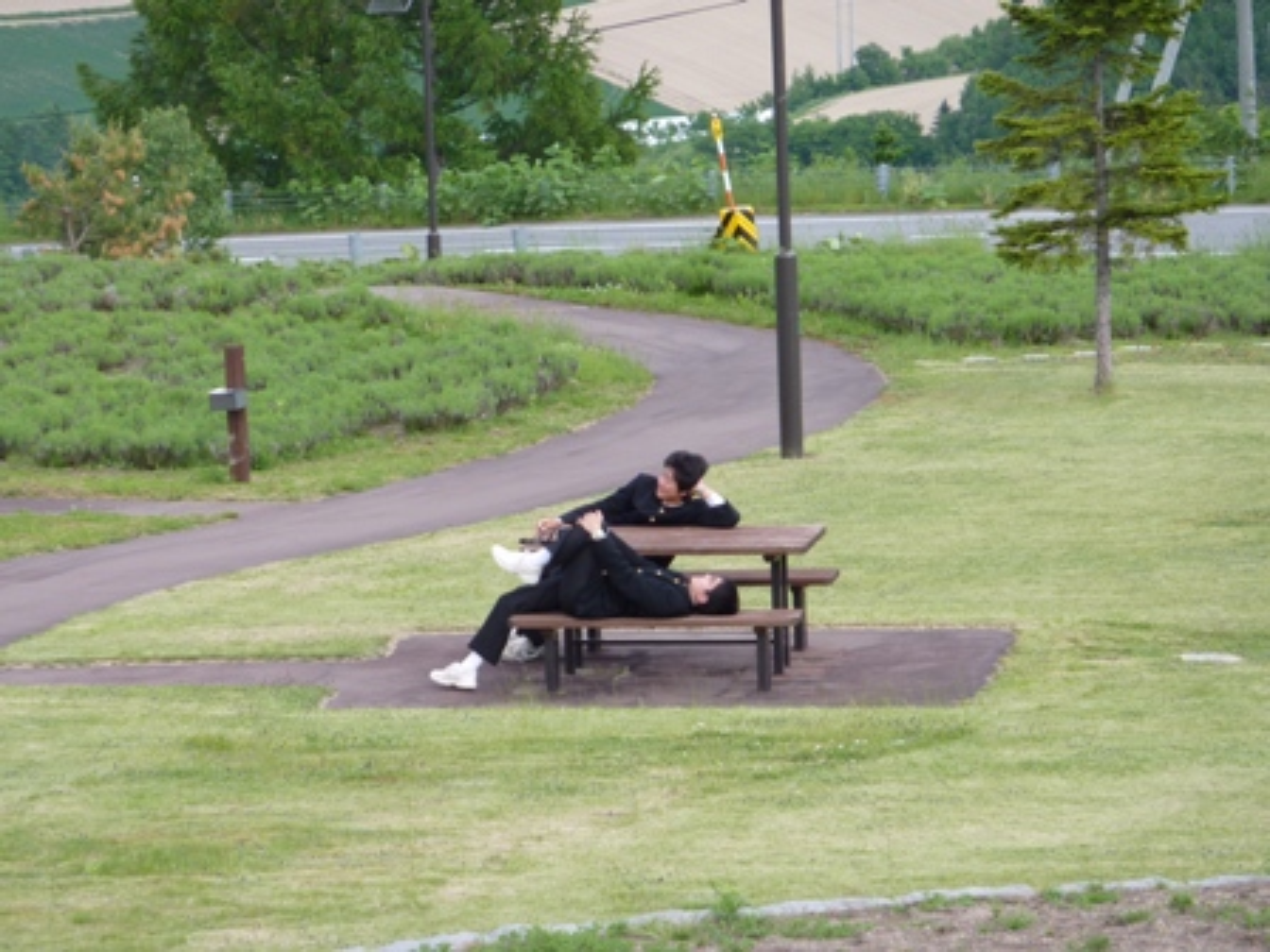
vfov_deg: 6.6
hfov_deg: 8.8
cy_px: 476
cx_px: 635
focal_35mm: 225
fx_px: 8255
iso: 80
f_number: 4.6
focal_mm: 37
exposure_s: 1/125
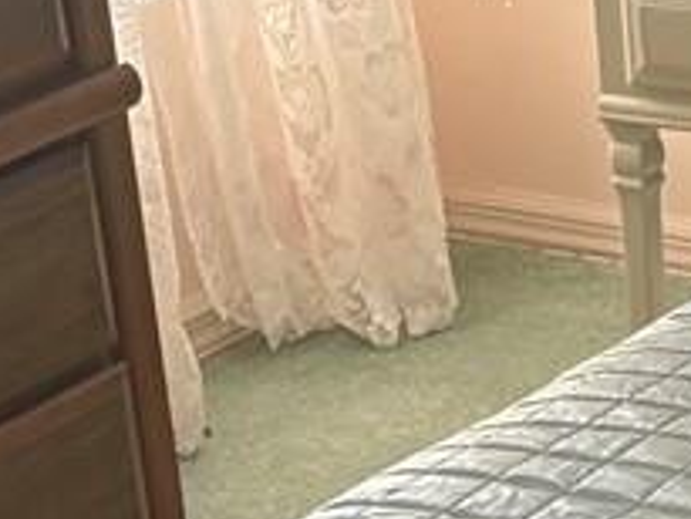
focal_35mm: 203
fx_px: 4055
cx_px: 1062
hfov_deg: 9.4
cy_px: 169
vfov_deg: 7.3
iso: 160
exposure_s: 1/60
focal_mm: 5.96
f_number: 1.6
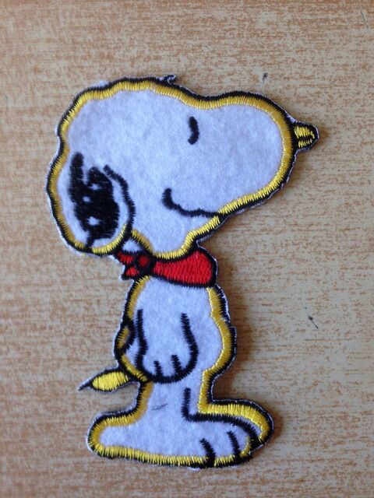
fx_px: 475
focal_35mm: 33
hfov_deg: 42.9
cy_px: 249
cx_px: 187
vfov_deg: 55.4
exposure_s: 1/20
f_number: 2.4
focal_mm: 4.12
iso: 50
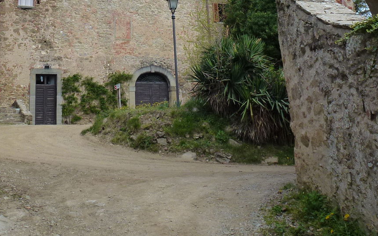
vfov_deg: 24.6
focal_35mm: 49
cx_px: 190
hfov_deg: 41.0
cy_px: -21
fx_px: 505
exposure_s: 1/320
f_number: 4
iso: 160
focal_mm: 4.3
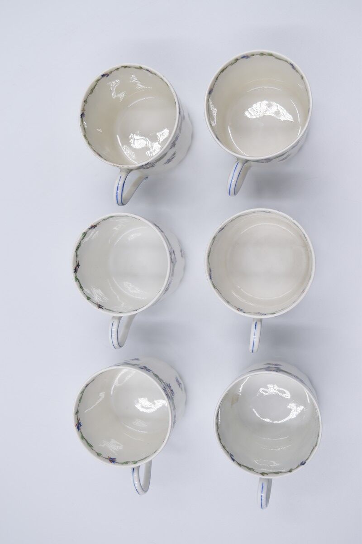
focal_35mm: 44
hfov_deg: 30.8
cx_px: 181
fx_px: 656
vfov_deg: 45.0
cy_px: 272
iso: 160
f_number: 5.6
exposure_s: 1/160
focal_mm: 29
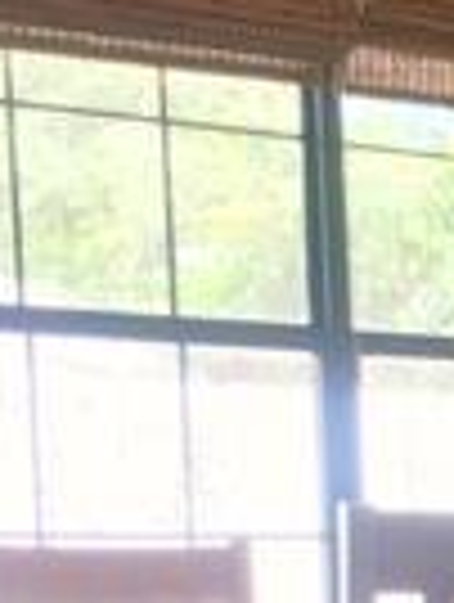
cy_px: 855
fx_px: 2406
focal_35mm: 138
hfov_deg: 10.2
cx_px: 823
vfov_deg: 13.6
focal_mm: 4.15
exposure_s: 1/40
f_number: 2.2
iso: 25
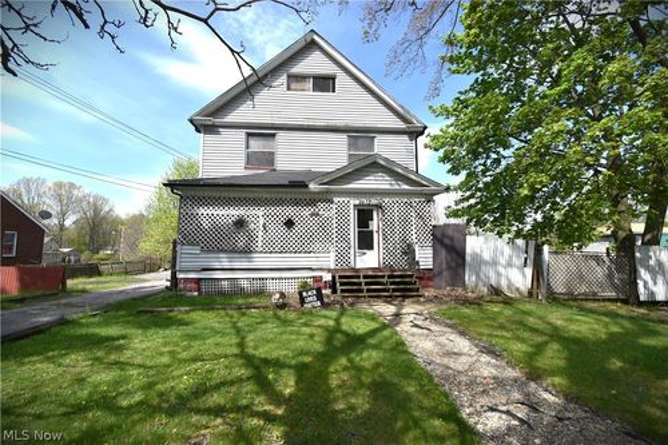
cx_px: 334
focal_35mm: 15
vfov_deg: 77.3
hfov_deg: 100.4
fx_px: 278
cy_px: 222
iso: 220
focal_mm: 10
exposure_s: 1/500
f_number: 8
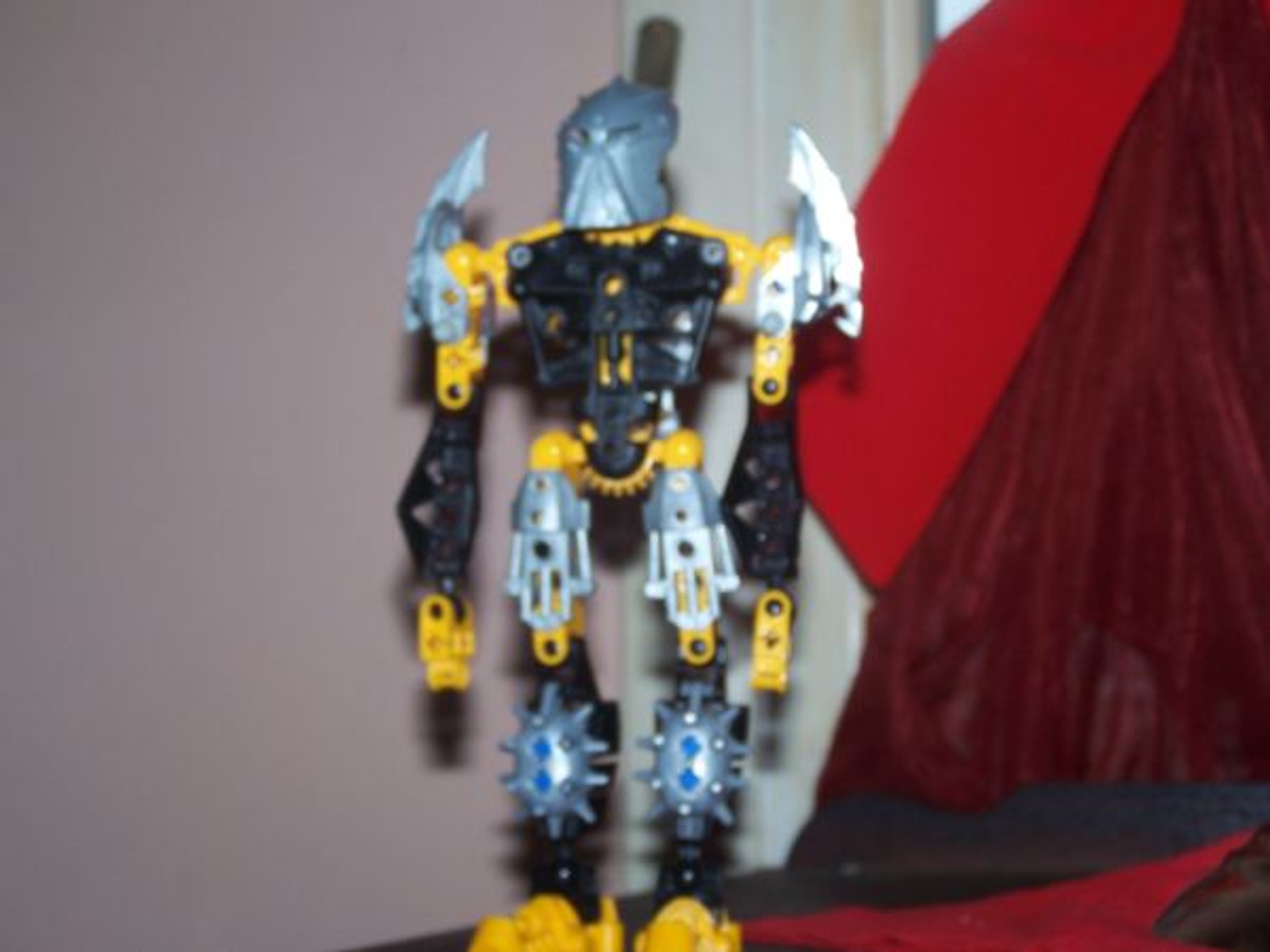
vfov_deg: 19.6
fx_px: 2752
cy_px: 476
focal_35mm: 75
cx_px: 635
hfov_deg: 26.0
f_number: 3.2
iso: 80
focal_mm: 12.4
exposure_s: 1/90
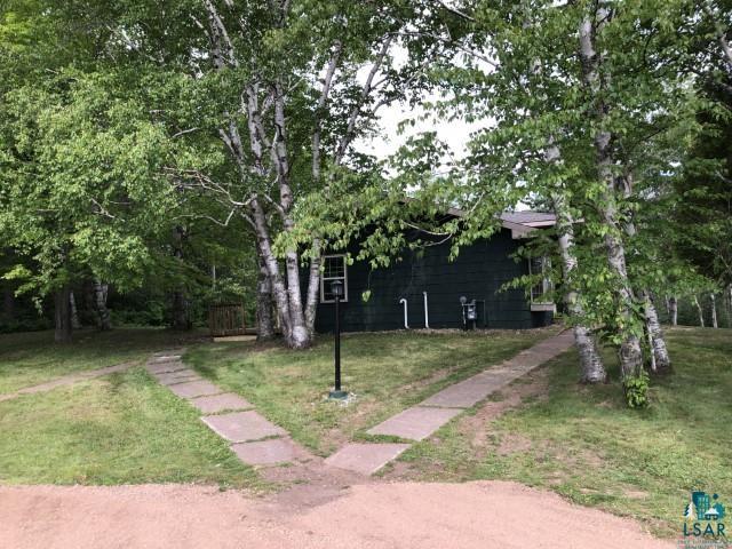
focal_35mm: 28
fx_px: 592
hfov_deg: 63.4
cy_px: 274
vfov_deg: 49.7
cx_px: 366
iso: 20
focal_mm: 3.99
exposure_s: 1/407
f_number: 1.8
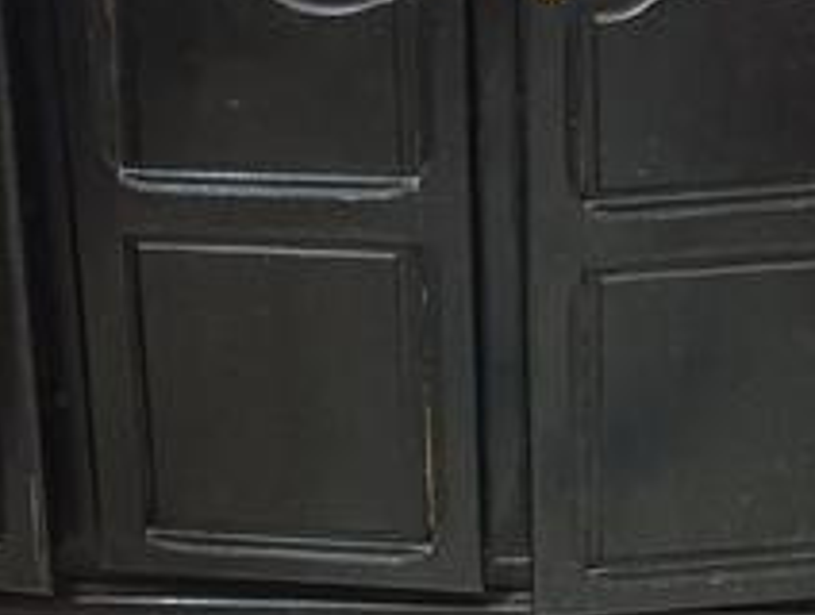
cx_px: 417
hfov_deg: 28.1
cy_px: -269
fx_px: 1628
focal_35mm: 69
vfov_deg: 19.1
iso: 4000
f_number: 1.6
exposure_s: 1/25
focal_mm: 6.14
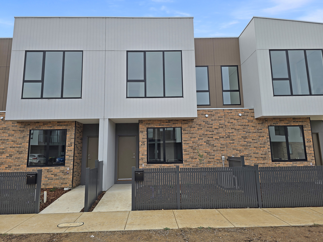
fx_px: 215
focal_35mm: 23
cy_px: 121
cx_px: 162
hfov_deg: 73.9
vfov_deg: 58.9
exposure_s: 1/857
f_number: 1.7
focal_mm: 6.3
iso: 12
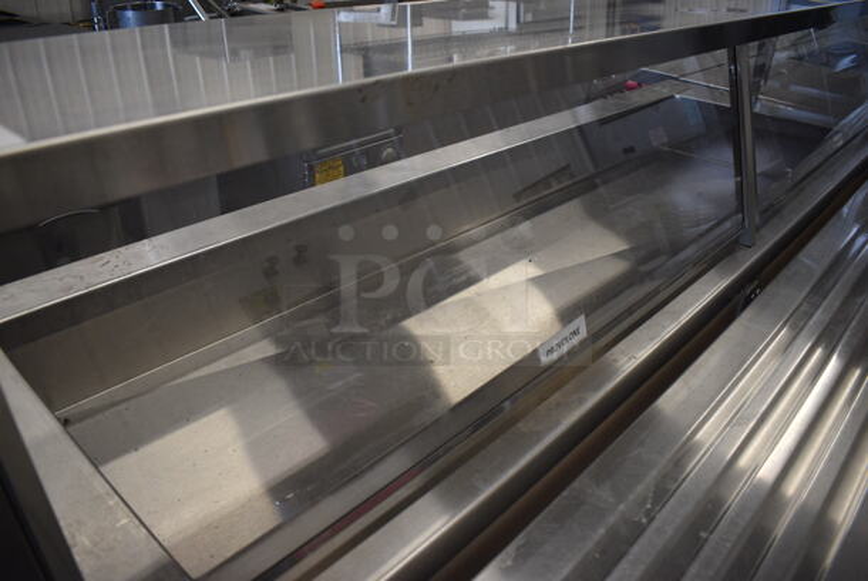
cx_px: 434
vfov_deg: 48.0
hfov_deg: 67.3
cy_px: 290
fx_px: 652
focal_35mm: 27
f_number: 3.5
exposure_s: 1/250
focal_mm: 18
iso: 800
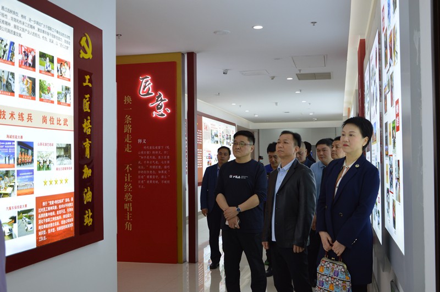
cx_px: 220
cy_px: 146
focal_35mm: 39
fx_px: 476
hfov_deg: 49.6
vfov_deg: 34.1
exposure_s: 1/100
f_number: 5
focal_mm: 26
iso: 400
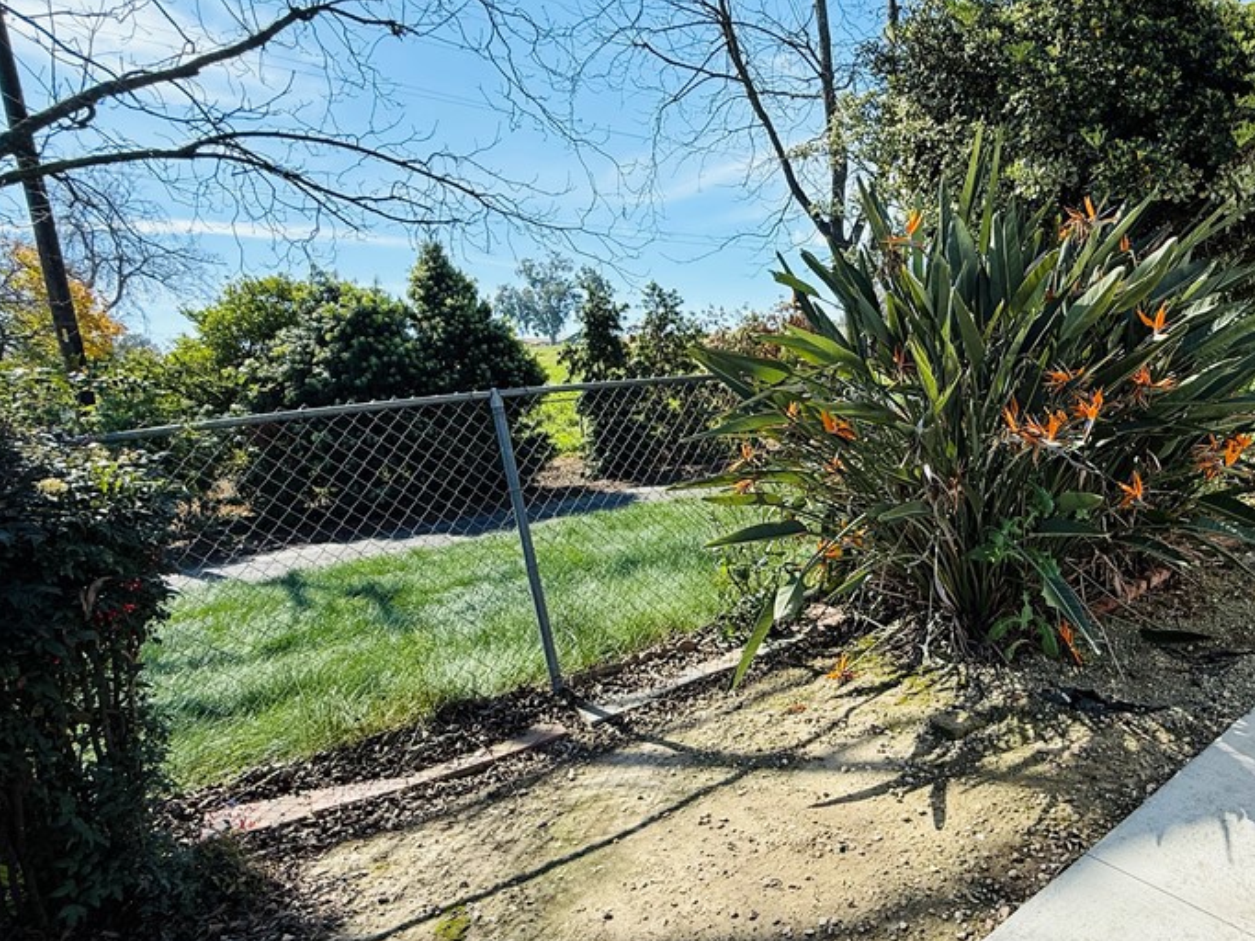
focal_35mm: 21
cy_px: 487
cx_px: 876
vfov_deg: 63.4
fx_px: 761
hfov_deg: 75.5
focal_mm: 2.22
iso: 64
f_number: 2.2
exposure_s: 1/820
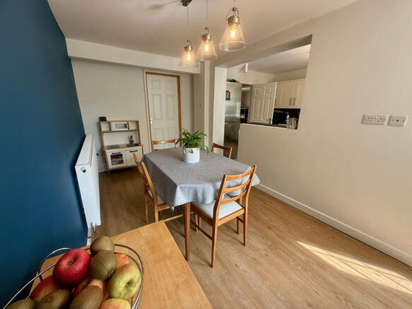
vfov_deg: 85.7
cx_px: 206
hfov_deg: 102.1
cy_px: 154
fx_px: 167
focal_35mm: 14
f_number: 2.2
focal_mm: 2.22
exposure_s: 1/99
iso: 100
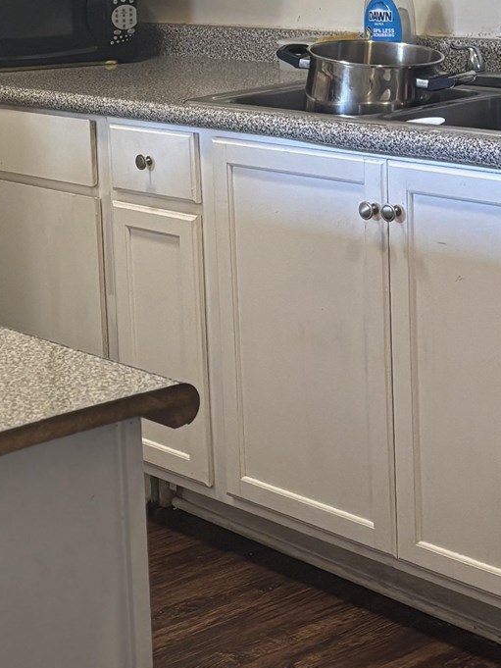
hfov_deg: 16.6
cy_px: 149
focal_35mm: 88
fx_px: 1698
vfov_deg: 22.0
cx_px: 71
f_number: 1.6
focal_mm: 5.96
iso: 160
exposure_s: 1/60
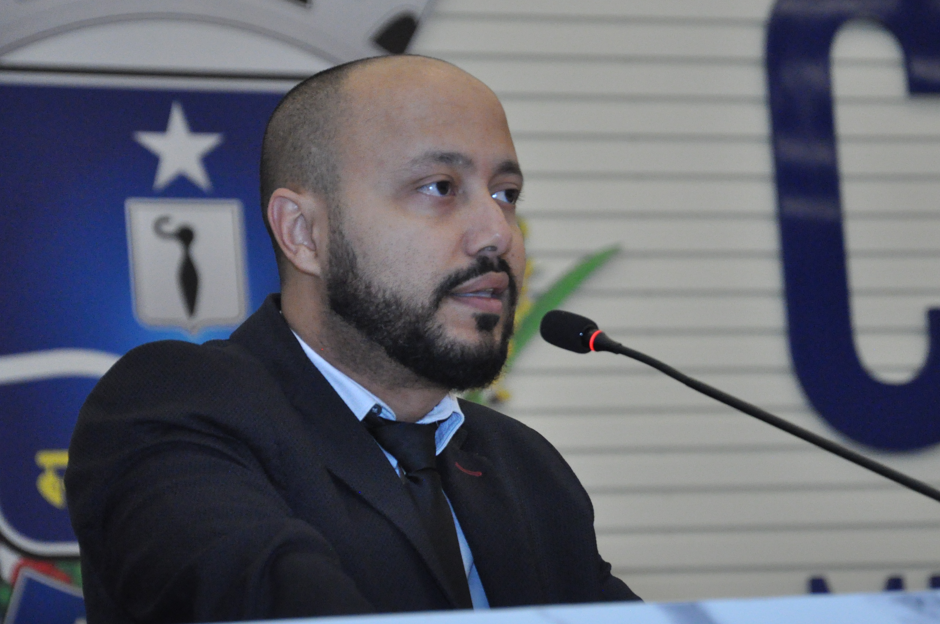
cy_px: 324
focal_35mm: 203
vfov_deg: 6.8
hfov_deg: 10.2
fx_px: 5285
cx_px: 552
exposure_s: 1/200
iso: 2500
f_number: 5.6
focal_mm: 105
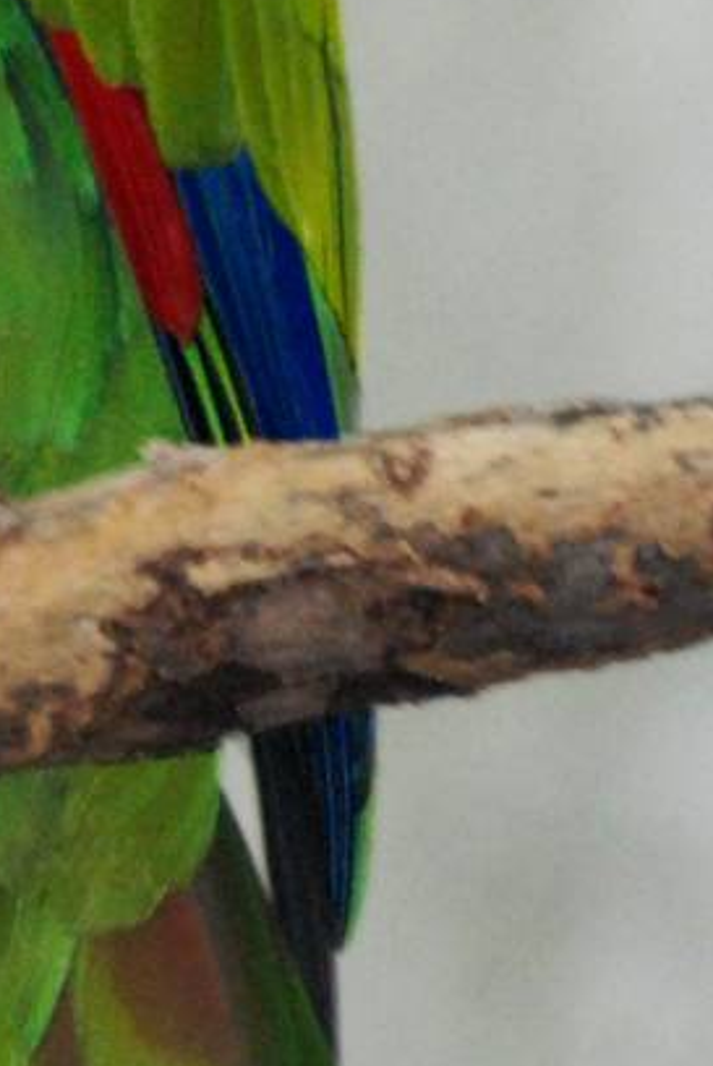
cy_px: 293
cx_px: -430
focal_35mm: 1588
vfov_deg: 1.3
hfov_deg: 0.9
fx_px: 47054
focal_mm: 270
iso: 1600
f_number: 5.6
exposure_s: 1/80
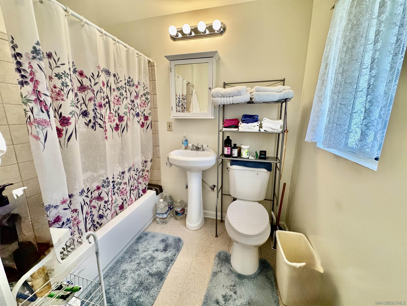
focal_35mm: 14
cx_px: 204
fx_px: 165
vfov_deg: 85.7
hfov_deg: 102.1
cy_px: 153
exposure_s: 1/60
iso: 160
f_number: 2.2
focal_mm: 2.22
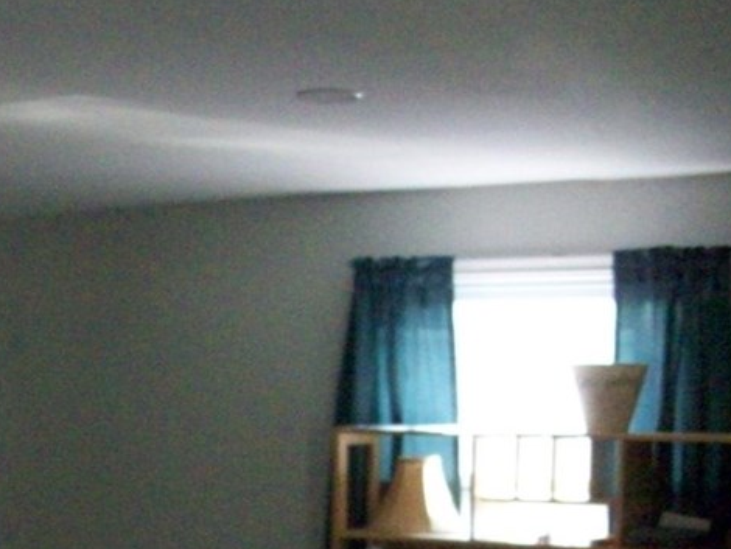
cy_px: 566
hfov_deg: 26.1
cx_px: 205
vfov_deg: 19.3
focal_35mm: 74
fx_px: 1563
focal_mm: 5.7
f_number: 2.8
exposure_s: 1/64
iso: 800
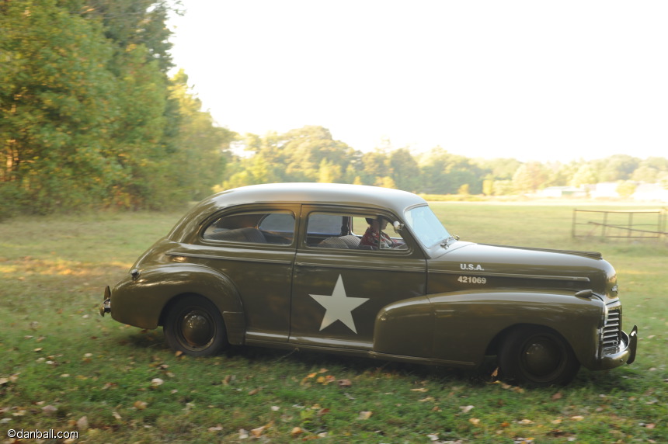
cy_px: 222
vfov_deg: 27.0
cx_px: 334
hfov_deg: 39.6
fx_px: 927
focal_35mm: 50
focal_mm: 50
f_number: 5
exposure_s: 1/100
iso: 200
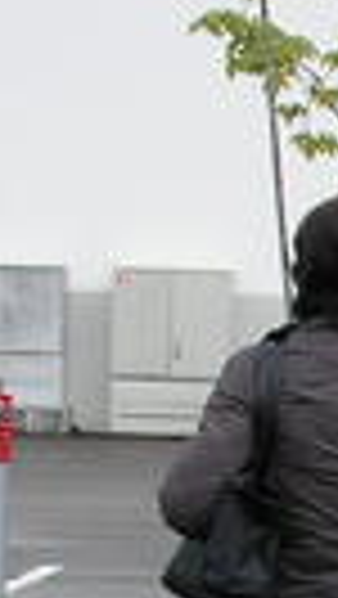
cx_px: 910
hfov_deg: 5.4
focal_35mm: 217
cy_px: 688
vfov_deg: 9.8
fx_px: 3451
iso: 50
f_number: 4.8
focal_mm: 7.4
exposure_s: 1/160
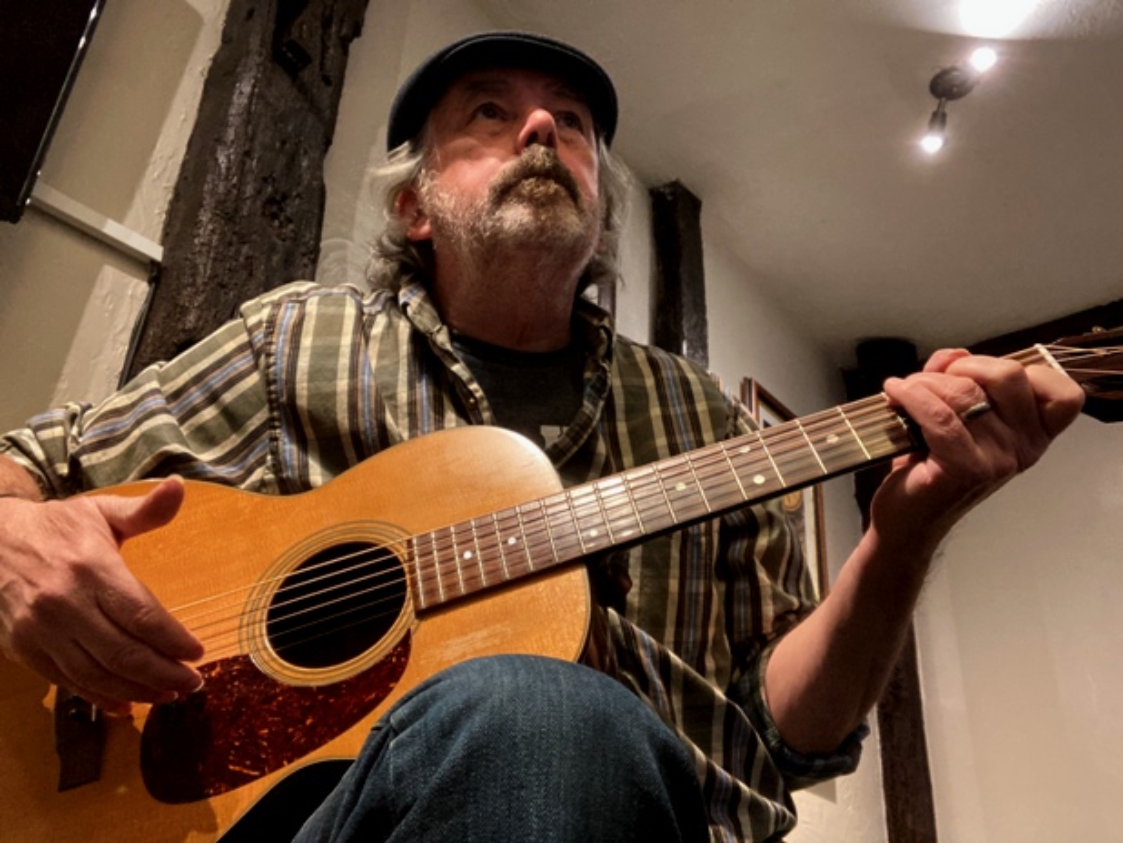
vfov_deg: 44.2
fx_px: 1039
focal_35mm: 32
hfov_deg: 56.8
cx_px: 562
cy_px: 422
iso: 500
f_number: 2.2
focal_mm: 2.87
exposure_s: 1/25
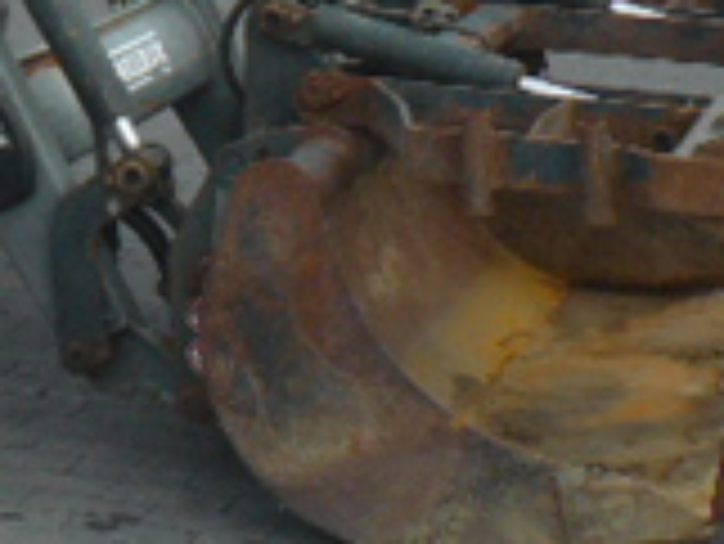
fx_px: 2993
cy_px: -387
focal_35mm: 143
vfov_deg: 9.9
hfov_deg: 12.7
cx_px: -513
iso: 100
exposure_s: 1/160
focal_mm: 6
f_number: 4
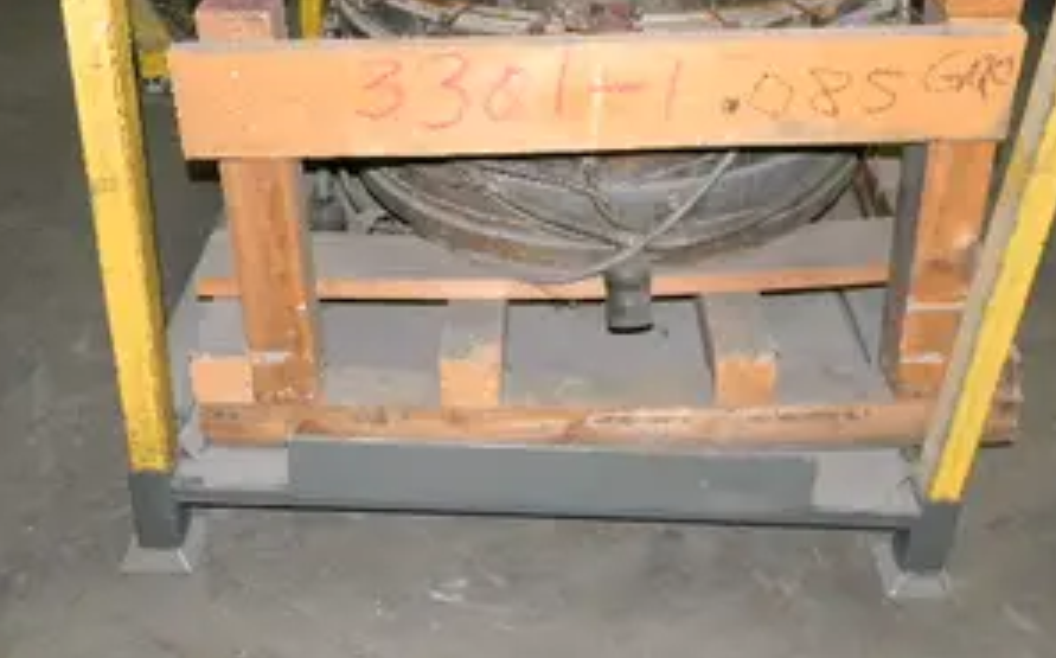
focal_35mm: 40
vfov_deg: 31.5
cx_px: 583
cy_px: 185
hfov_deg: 49.2
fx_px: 1150
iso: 240
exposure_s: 1/26
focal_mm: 5
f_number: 3.5
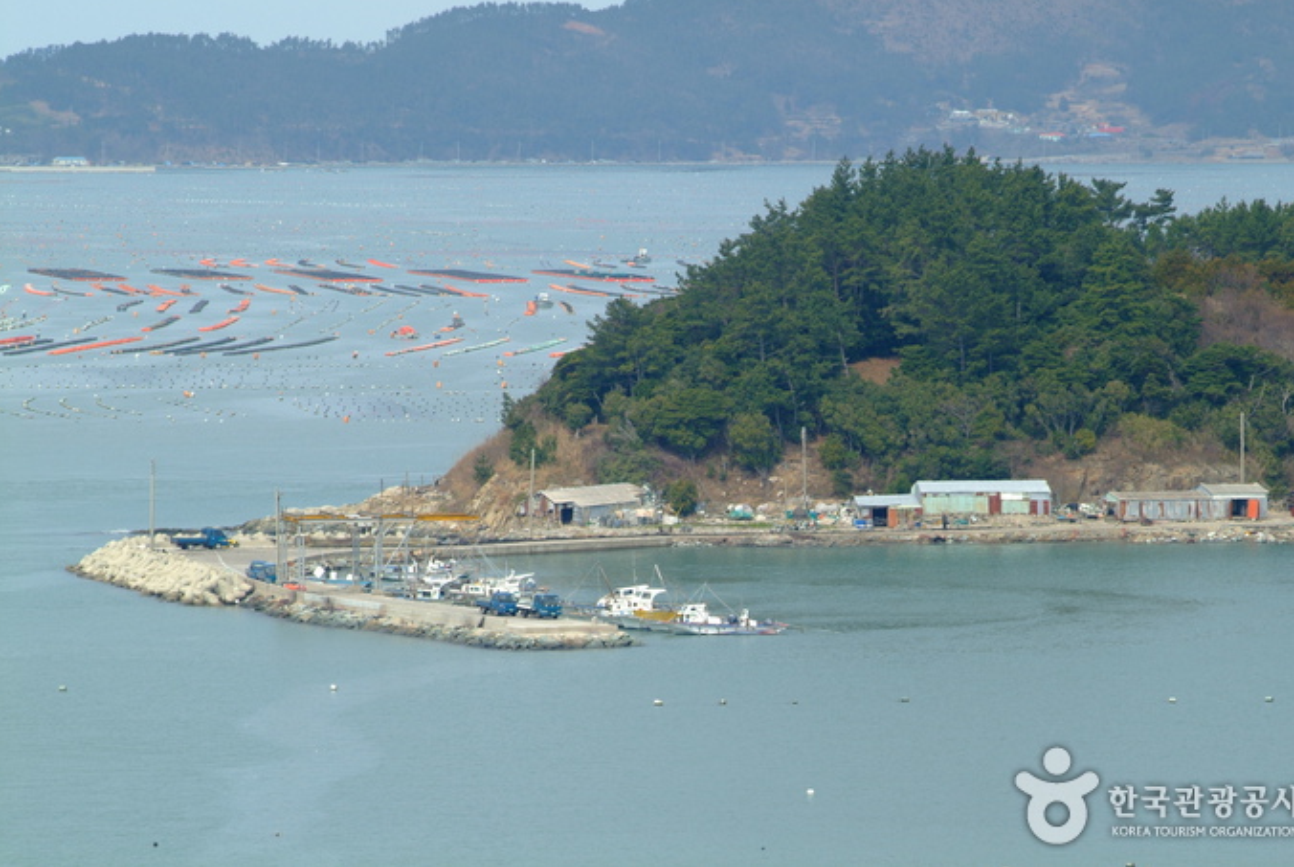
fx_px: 8928
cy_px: 423
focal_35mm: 248
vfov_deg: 5.6
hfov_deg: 8.3
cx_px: 661
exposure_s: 1/180
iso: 200
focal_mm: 160
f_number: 11
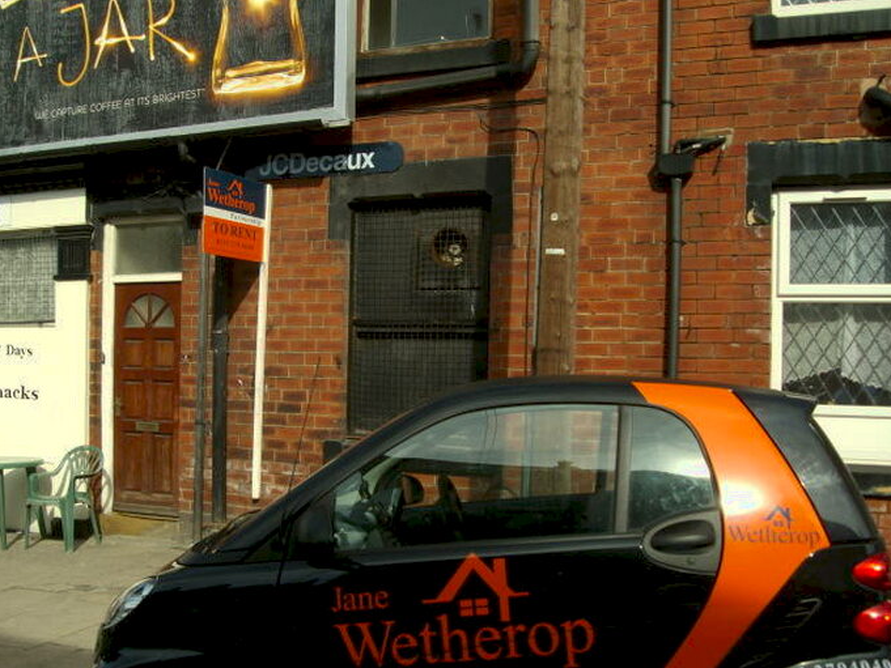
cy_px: 342
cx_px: 453
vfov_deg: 38.7
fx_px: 953
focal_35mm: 37
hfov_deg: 50.1
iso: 80
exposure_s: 1/500
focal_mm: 6
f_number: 4.8
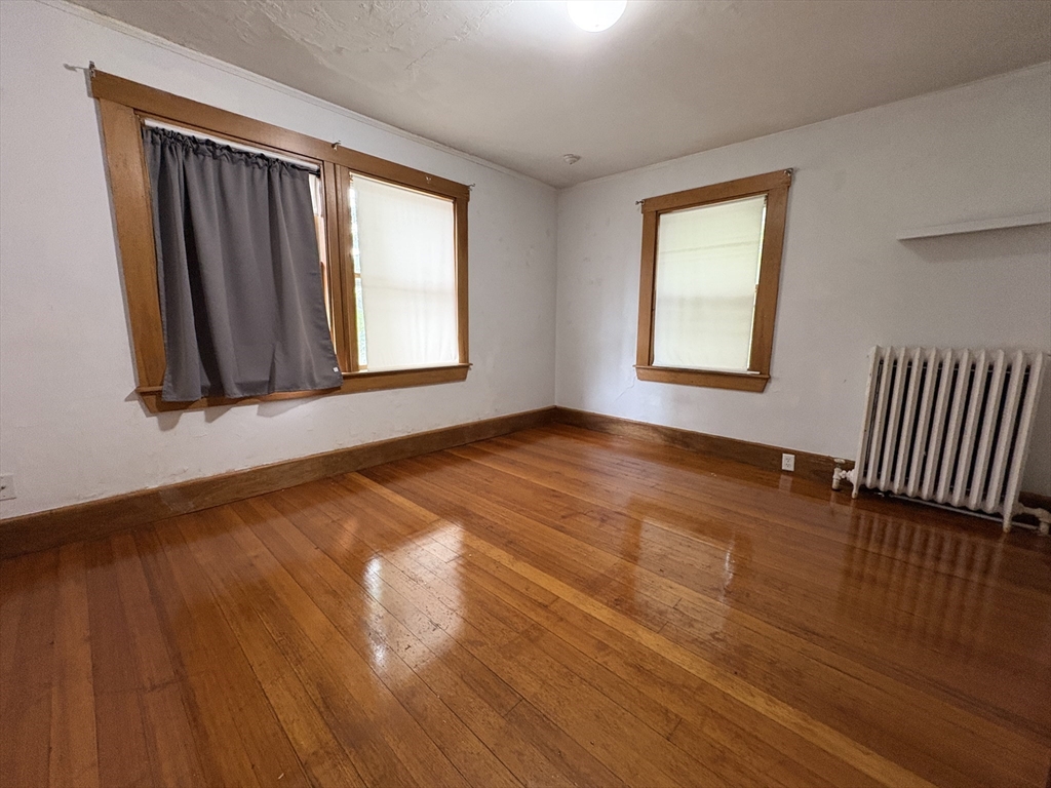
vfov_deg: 85.7
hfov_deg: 102.1
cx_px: 526
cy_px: 394
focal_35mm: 14
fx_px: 425
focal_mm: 2.22
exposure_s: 1/60
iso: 500
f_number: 2.2
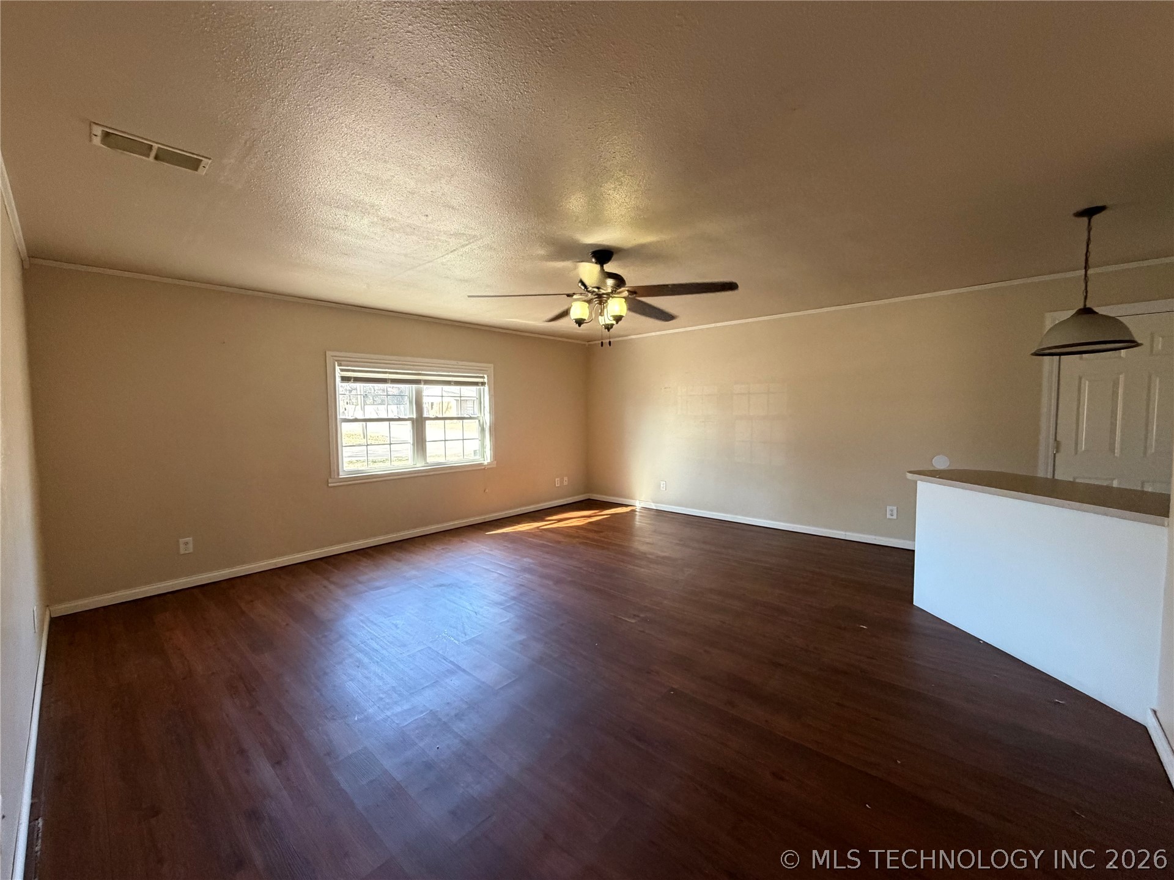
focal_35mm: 14
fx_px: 475
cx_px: 587
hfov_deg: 102.1
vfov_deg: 85.7
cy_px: 440
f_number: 2.2
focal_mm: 2.22
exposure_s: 1/60
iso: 500
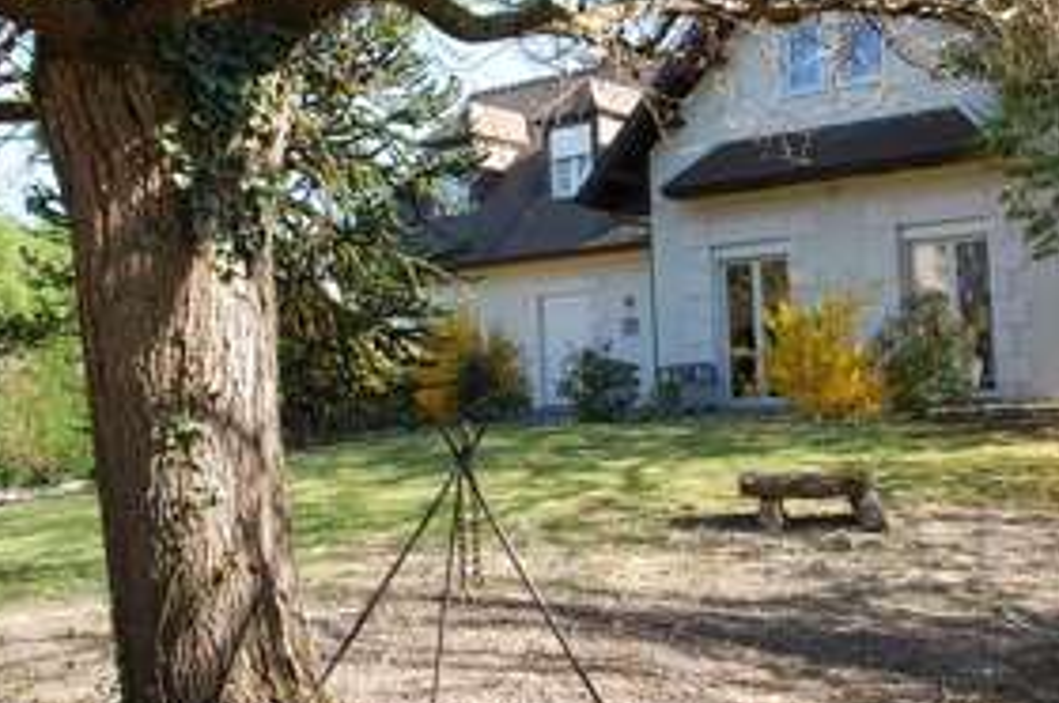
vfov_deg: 31.7
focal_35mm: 42
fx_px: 1234
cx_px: 654
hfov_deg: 46.1
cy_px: 283
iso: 200
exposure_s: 1/160
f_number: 6.3
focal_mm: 20
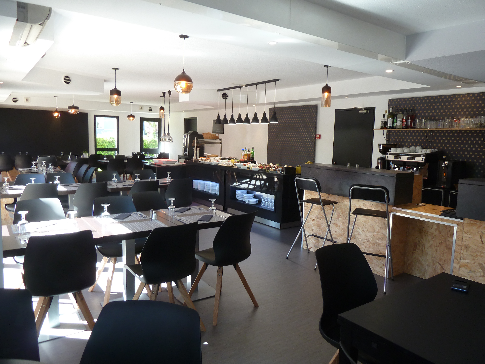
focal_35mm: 25
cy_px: 182
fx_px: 350
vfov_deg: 54.9
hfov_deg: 69.4
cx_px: 242
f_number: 3.3
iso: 100
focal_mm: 4.1
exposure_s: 1/30
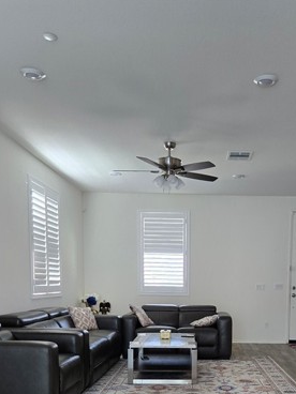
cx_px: 205
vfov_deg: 43.7
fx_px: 456
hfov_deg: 35.5
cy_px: 335
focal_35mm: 40
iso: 320
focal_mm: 5.4
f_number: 1.8
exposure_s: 1/120
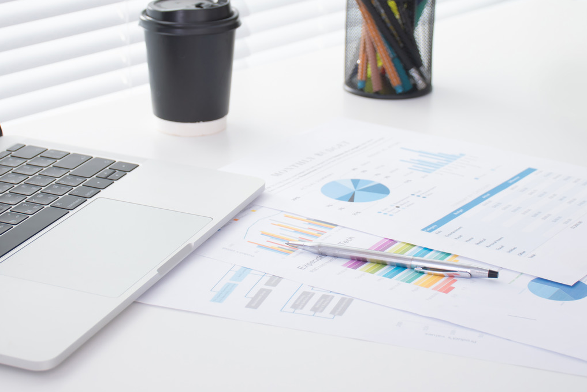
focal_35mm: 85
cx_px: 270
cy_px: 123
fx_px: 1386
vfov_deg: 16.0
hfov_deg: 23.9
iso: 100
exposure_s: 1/60
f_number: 4
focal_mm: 32
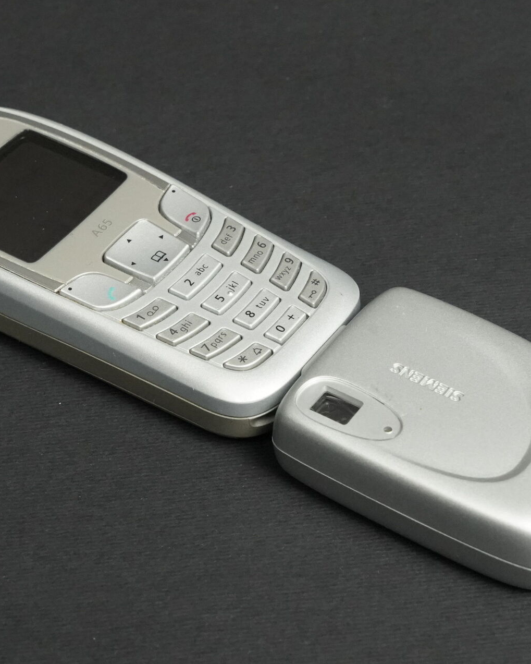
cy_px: 333
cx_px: 228
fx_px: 1473
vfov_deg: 25.4
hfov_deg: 20.4
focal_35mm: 75
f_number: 13
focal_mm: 53
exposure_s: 1/125
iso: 8000
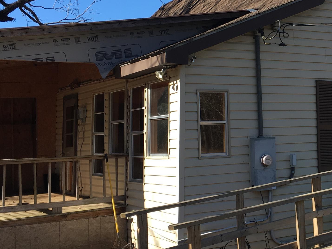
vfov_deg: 24.0
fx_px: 585
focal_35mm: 61
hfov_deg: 30.3
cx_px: 300
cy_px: 108
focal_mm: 4.15
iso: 25
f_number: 2.2
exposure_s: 1/761
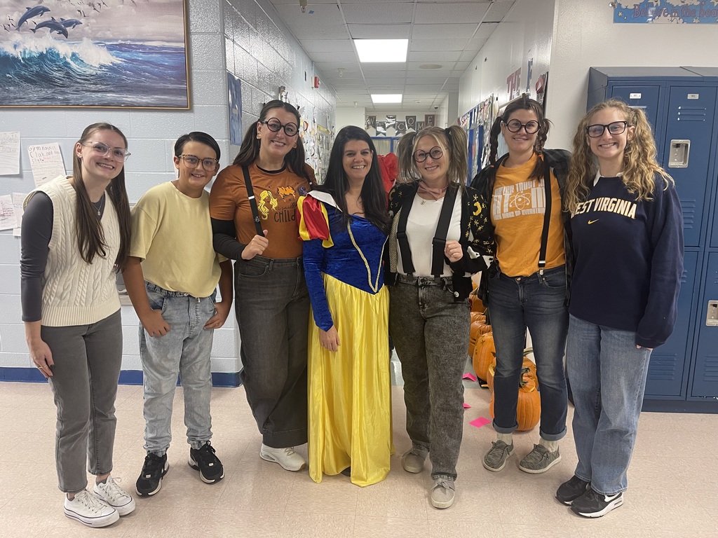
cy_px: 269
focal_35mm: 25
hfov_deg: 69.4
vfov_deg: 54.9
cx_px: 359
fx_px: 519
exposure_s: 1/60
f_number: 1.6
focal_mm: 5.1
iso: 125
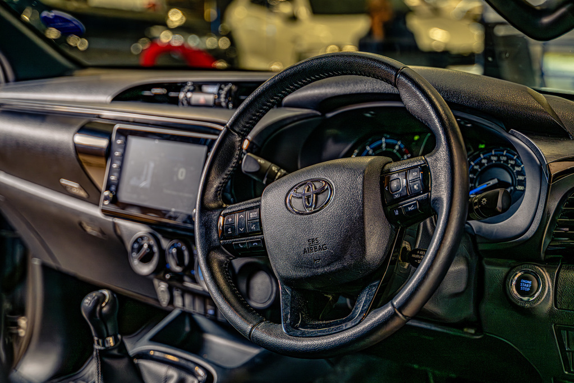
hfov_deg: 37.5
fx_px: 845
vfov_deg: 25.5
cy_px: 192
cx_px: 287
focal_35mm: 53
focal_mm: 53
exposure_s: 1/125
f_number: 2.8
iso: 320
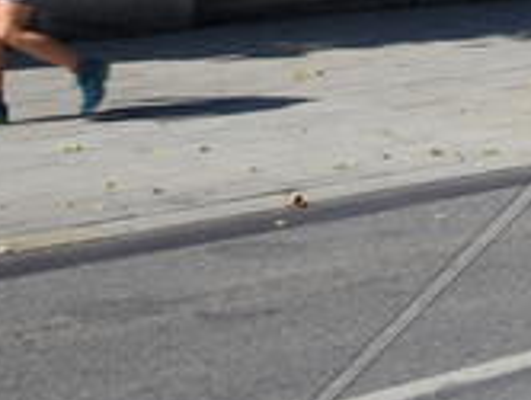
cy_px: -416
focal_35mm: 151
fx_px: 2320
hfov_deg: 11.5
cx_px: 1136
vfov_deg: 9.2
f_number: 11
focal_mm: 20
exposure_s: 1/125
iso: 100
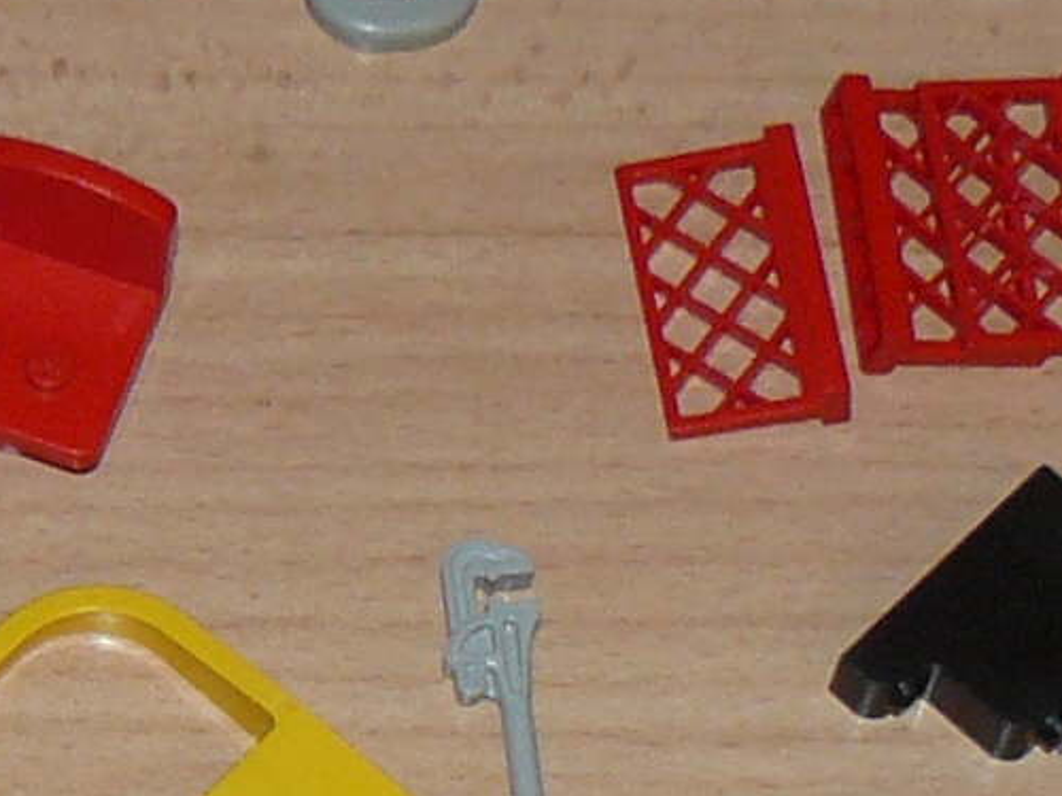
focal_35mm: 221
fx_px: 6780
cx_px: -297
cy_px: 1089
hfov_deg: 8.8
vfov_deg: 6.7
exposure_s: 1/30
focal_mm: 6
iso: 100
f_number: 2.8
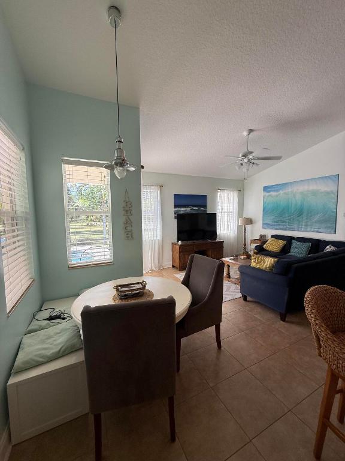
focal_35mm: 14
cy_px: 230
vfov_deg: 102.1
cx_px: 172
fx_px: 186
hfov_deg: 85.7
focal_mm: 2.22
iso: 64
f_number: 2.2
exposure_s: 1/124
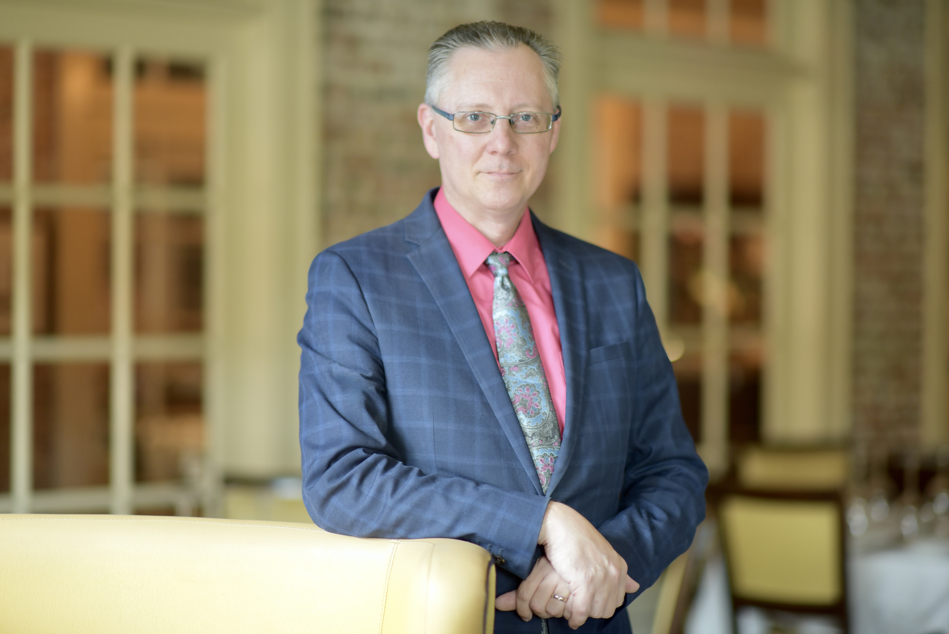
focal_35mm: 85
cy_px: 317
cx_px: 474
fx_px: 2241
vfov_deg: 16.1
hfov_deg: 23.9
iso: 800
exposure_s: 1/125
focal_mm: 85
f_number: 1.4
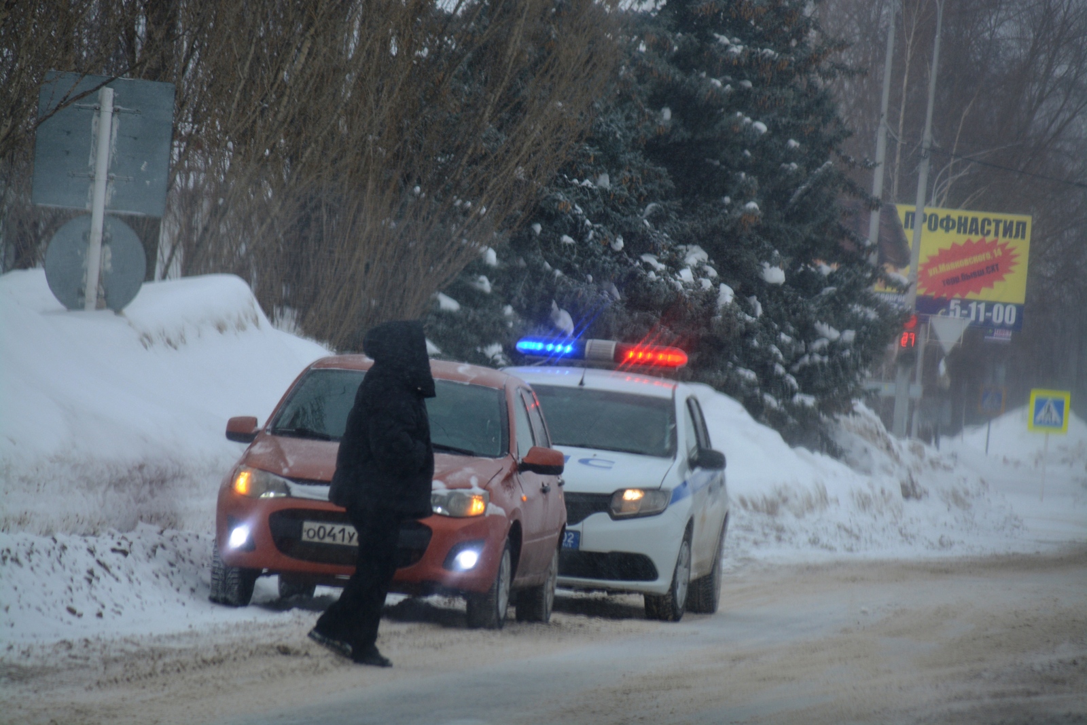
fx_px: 8382
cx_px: 544
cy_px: 362
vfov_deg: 5.0
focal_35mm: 278
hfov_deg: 7.4
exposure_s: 1/500
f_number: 6.3
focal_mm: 185
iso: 250
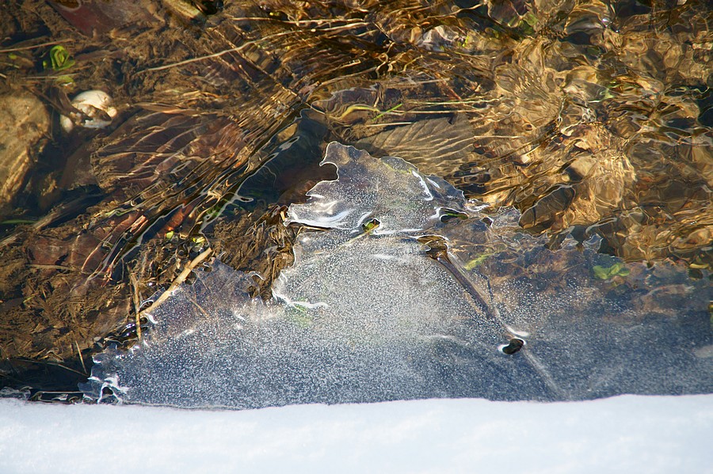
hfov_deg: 5.5
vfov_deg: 3.7
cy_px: 237
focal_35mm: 375
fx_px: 7423
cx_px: 356
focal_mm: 250
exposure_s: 1/500
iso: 250
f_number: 6.3
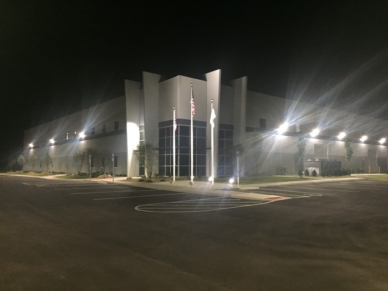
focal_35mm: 29
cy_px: 146
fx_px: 325
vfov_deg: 48.2
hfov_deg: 61.7
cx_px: 194
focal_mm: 4.15
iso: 320
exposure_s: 1/15
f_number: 2.2
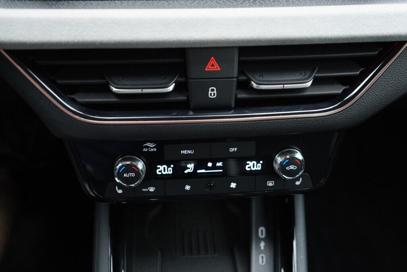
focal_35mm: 36
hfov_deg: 53.1
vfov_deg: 36.9
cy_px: 136
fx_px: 407
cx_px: 204
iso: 500
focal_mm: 24
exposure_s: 1/40
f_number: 2.8
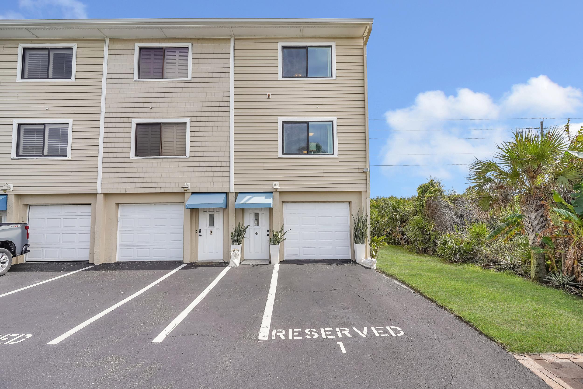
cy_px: 194
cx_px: 292
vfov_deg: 70.4
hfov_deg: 93.3
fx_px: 275
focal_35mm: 17
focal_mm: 17
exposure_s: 1/200
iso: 100
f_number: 8
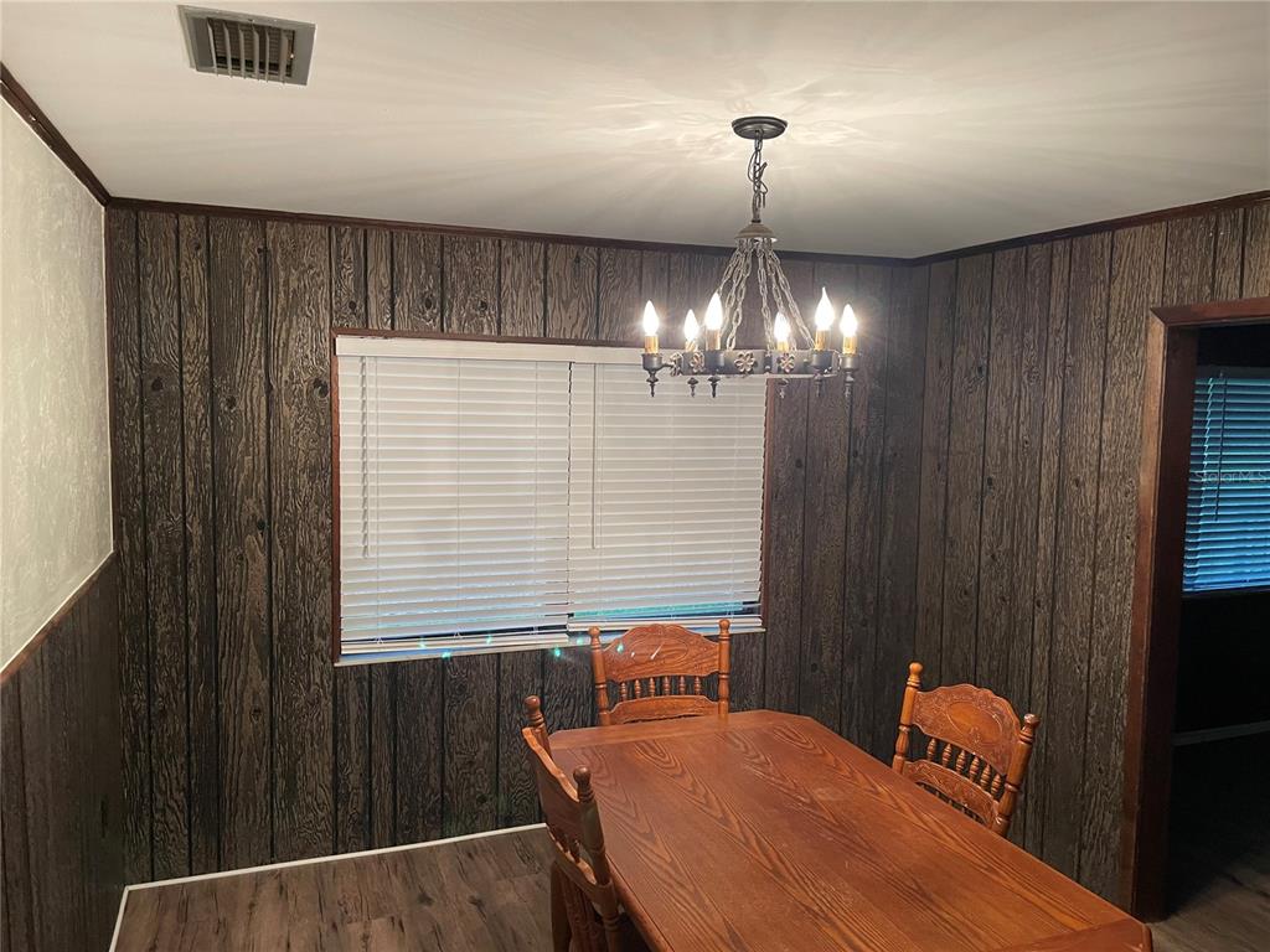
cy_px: 476
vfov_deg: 53.1
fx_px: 954
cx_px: 635
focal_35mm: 26
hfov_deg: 67.3
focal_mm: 4.2
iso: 250
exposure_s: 1/60
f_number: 1.6
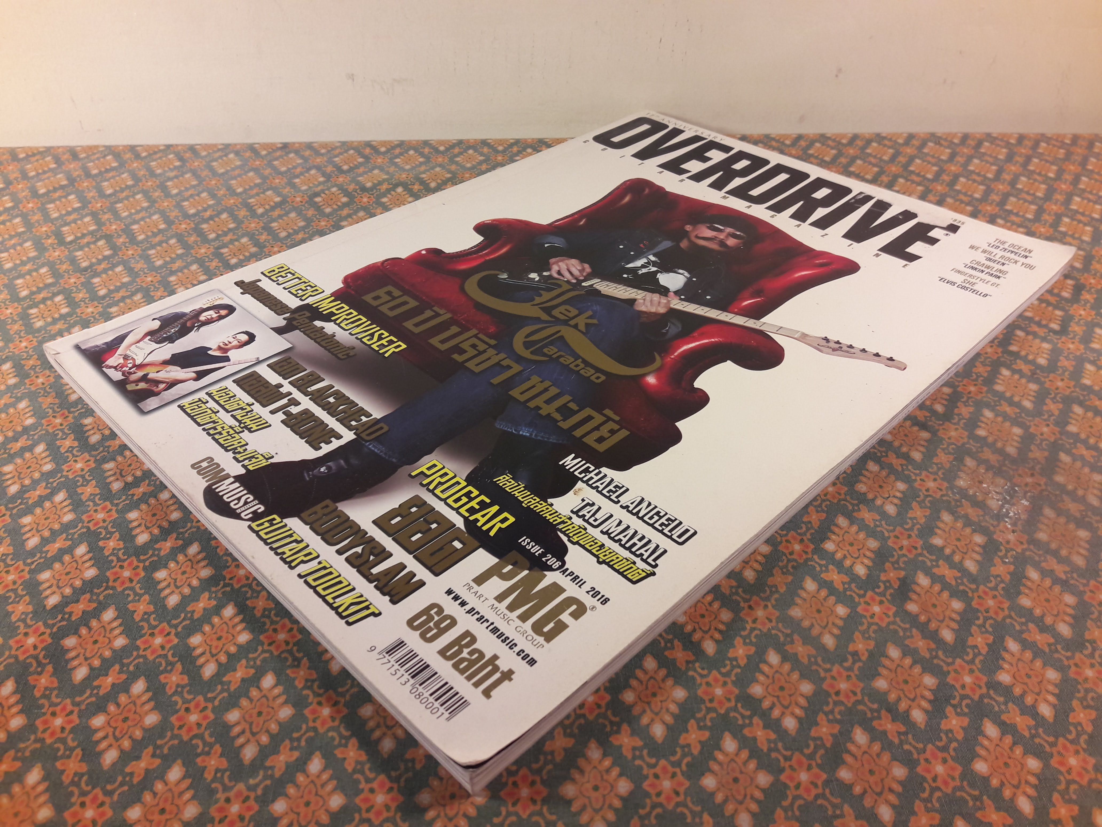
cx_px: 551
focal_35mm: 28
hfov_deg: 63.4
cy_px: 414
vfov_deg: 49.7
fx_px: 891
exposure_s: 1/33
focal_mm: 3.7
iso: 50
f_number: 1.9
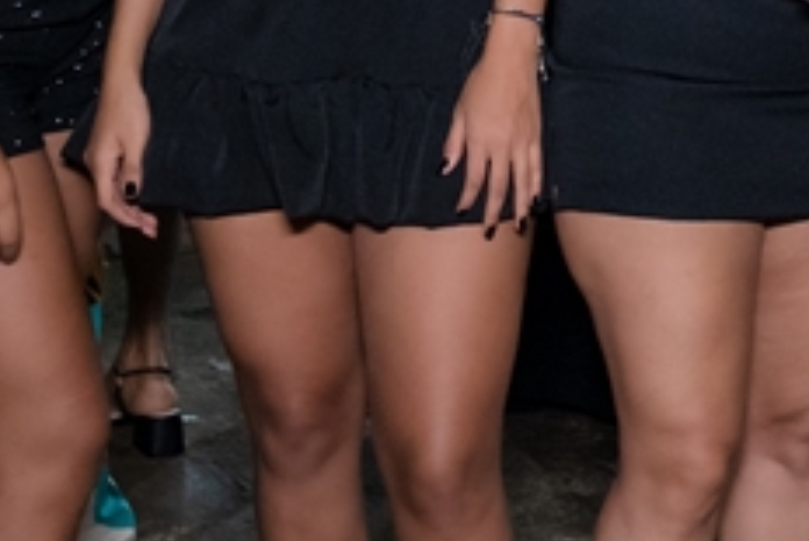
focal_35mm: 115
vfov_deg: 11.6
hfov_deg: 17.1
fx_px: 2586
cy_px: -157
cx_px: 912
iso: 2500
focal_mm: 24
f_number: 2.8
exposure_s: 1/250
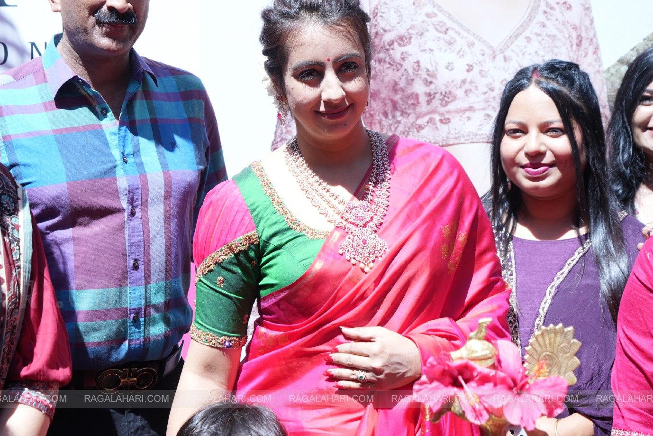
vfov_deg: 17.5
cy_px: 152
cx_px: 231
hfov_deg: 25.9
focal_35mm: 78
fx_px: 1415
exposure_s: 1/200
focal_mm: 56
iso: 100
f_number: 6.3
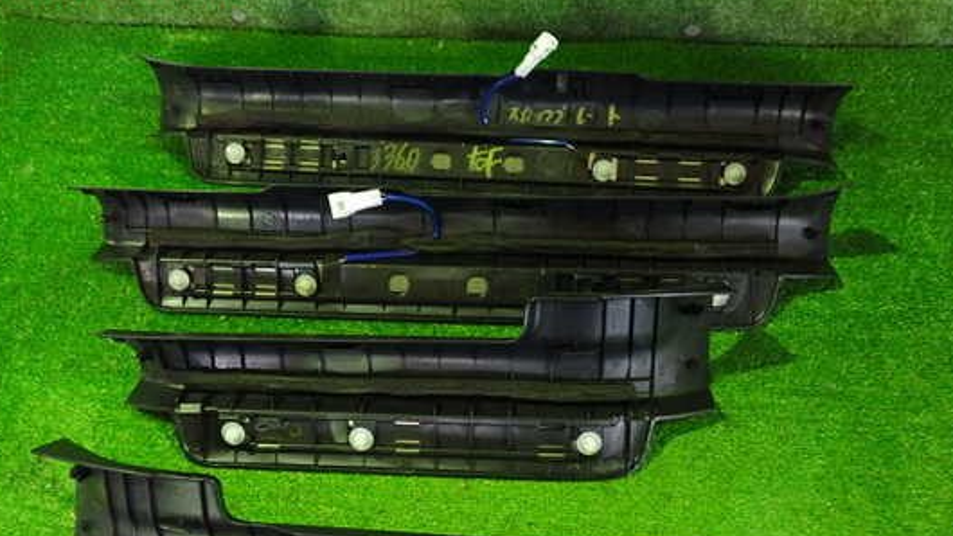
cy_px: 356
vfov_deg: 31.7
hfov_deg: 54.0
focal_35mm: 37
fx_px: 935
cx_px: 455
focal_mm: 5.4
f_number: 2.3
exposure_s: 1/20
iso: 800
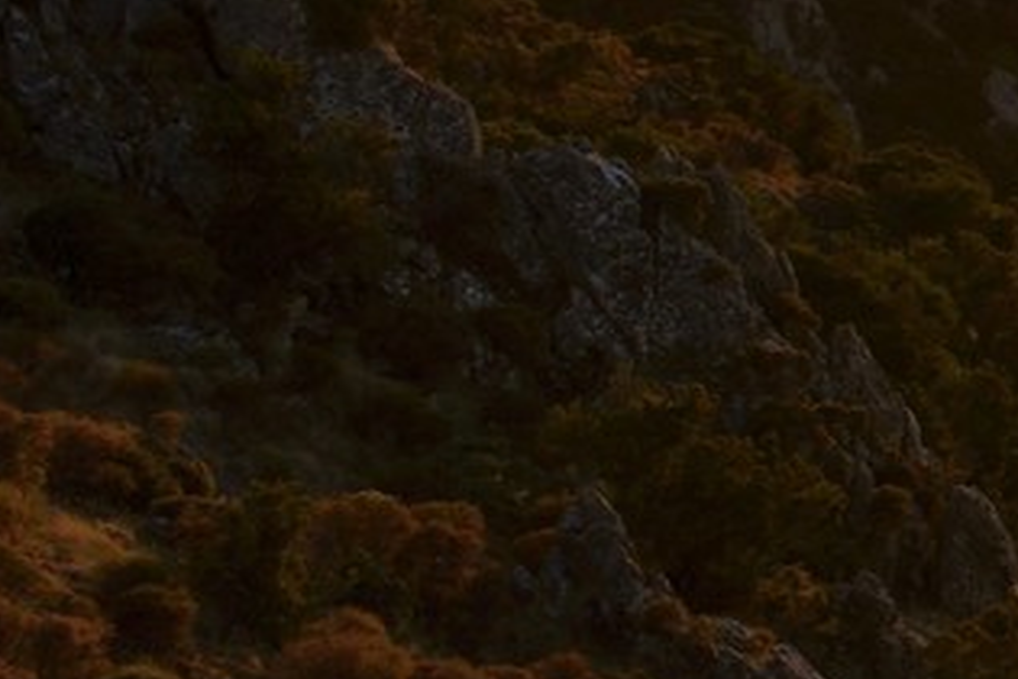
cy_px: 115
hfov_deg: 12.7
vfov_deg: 11.2
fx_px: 3450
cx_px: 2505
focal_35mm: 122
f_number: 9
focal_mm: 24
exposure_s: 1/160
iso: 200
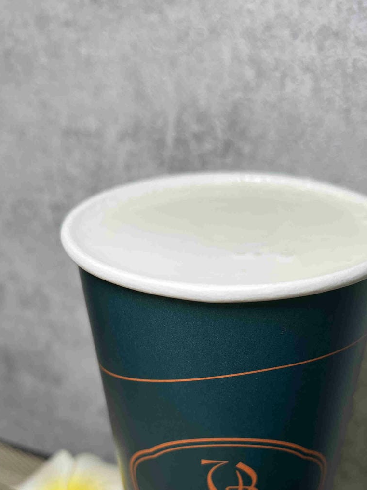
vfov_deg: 44.5
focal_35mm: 41
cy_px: 358
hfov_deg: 35.0
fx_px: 580
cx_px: 214
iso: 40
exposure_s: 1/155
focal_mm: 5.7
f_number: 1.5
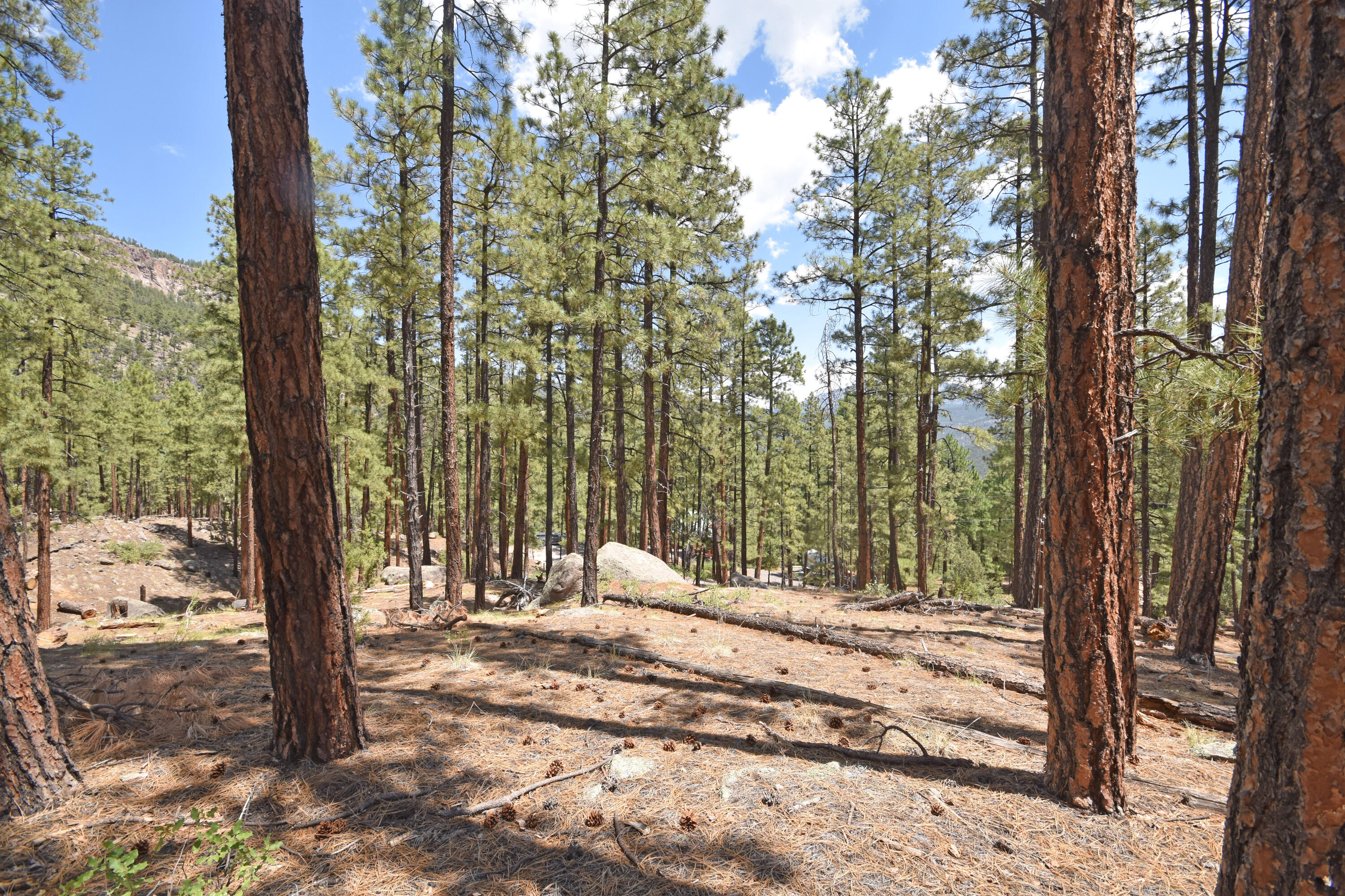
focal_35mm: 15
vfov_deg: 77.3
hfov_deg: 100.4
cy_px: 448
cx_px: 672
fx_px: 560
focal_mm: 10
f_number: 8
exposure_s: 1/250
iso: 250
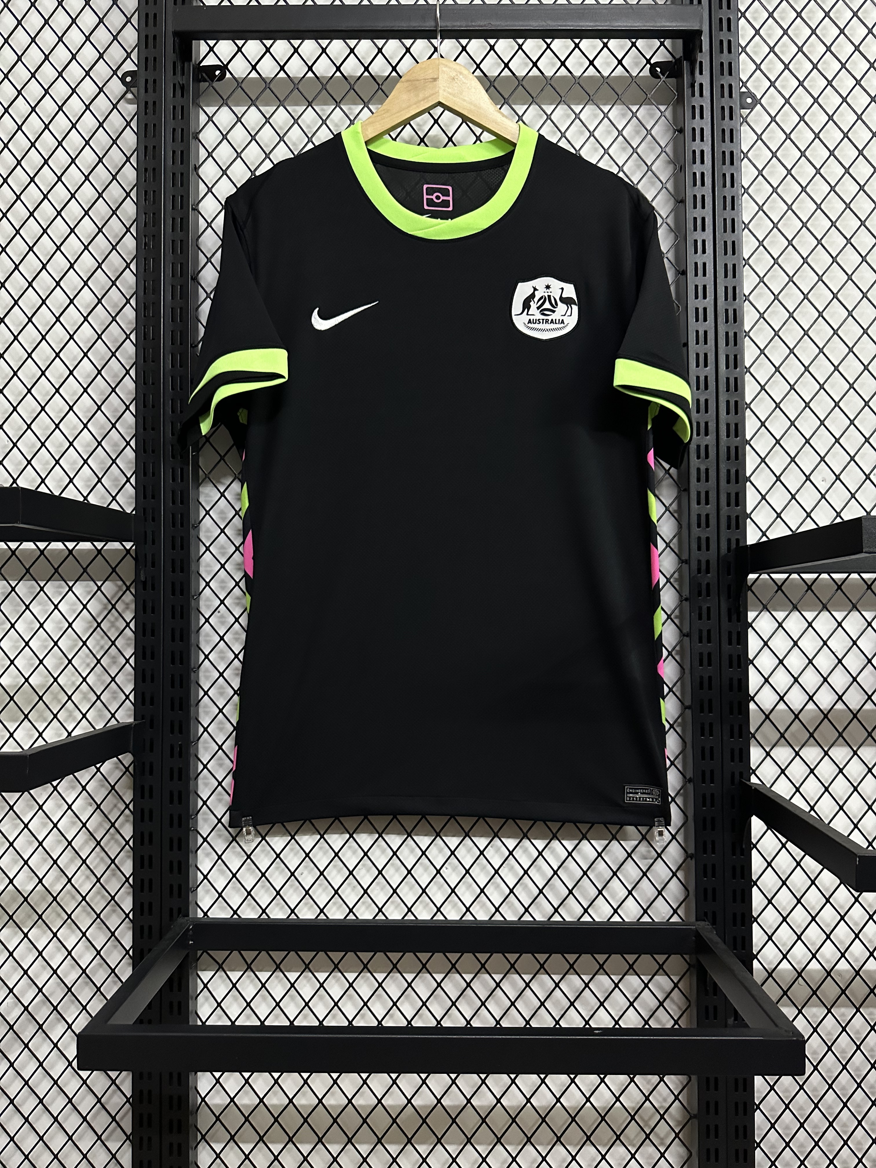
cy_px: 584
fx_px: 810
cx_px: 438
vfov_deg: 71.6
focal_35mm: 24
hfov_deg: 56.8
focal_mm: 6.86
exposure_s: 1/50
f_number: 1.78
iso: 500
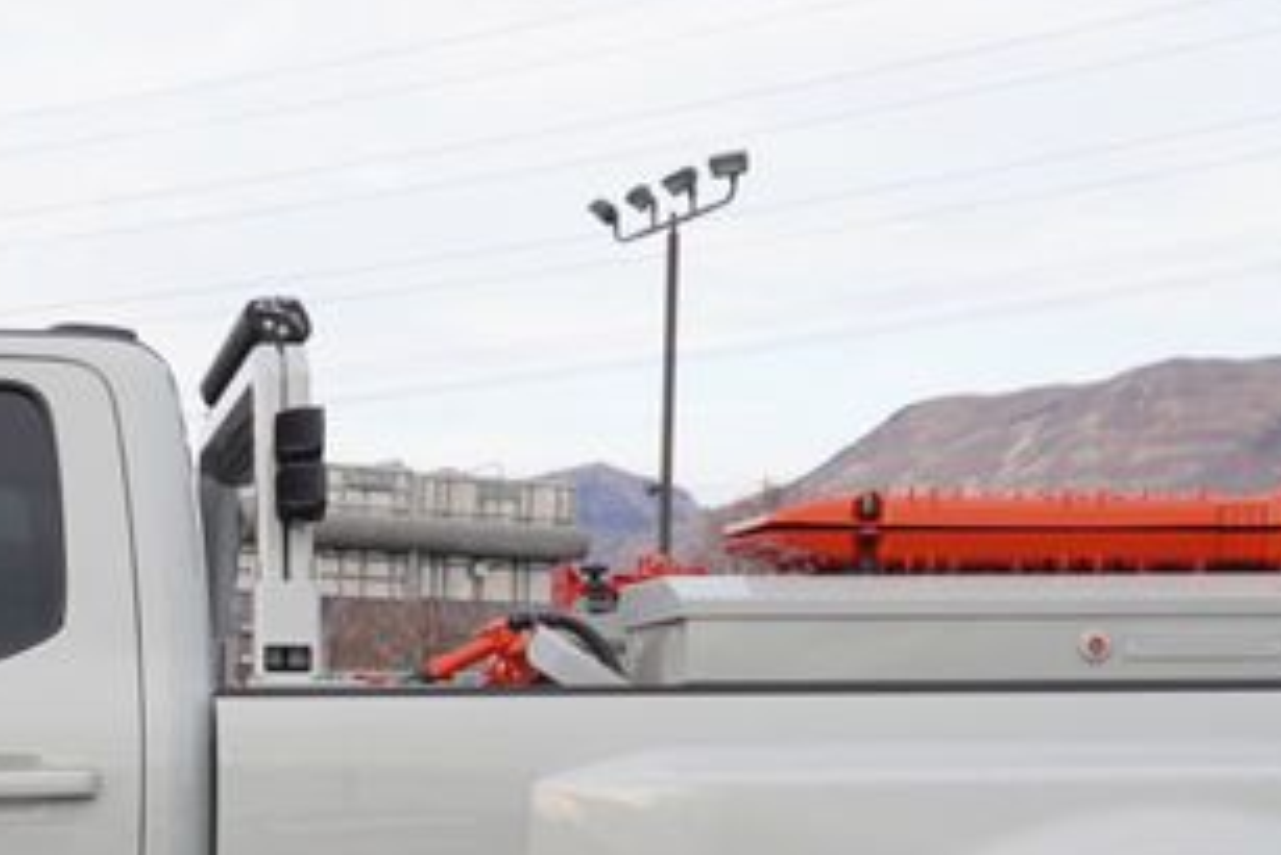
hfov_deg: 23.9
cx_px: -92
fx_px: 2848
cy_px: 1059
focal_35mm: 80
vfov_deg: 16.3
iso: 100
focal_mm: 16
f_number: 4.5
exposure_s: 1/100
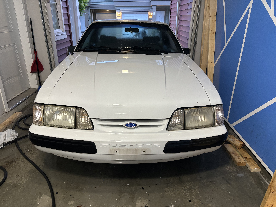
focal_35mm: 26
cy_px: 104
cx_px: 138
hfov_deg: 67.3
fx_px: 207
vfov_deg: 53.1
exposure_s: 1/60
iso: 250
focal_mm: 5.96
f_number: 1.6
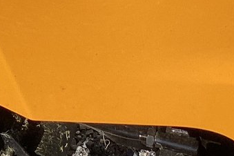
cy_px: -102
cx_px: 53
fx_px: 936
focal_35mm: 144
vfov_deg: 9.2
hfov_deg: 14.2
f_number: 2.4
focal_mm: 3.3
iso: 25
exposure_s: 1/2092
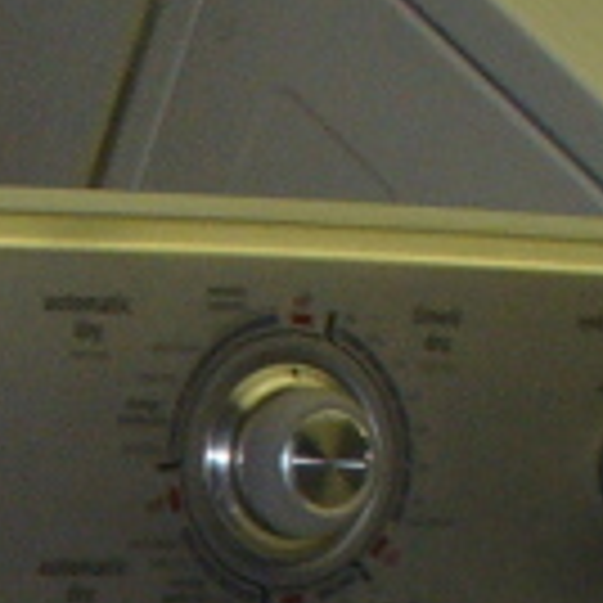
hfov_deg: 6.8
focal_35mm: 249
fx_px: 4907
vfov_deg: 6.8
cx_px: -576
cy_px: 1107
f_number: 2.8
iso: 100
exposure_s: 1/60
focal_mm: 6.1
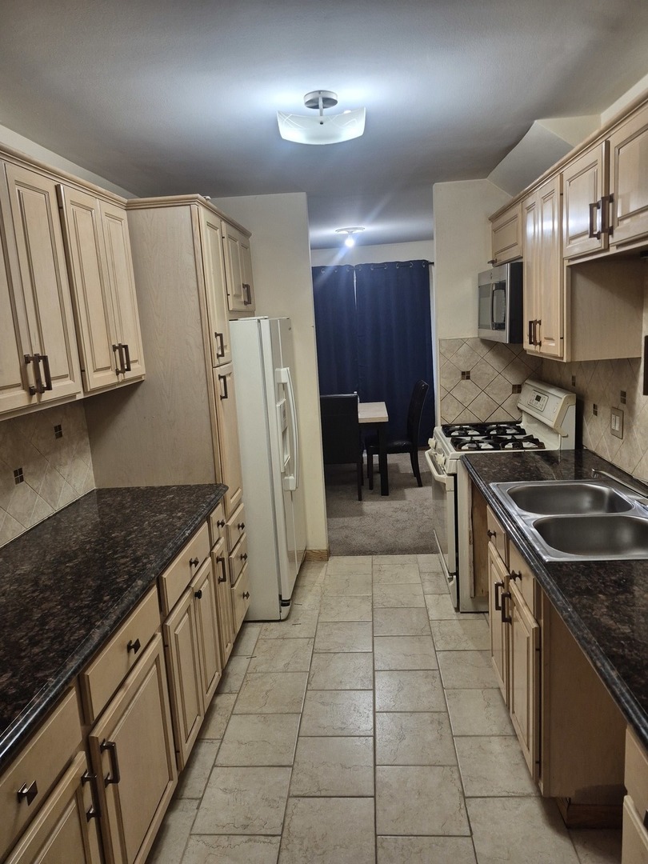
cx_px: 324
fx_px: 574
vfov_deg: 73.9
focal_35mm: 23
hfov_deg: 58.9
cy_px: 432
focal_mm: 5.4
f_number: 1.8
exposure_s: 1/120
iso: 250
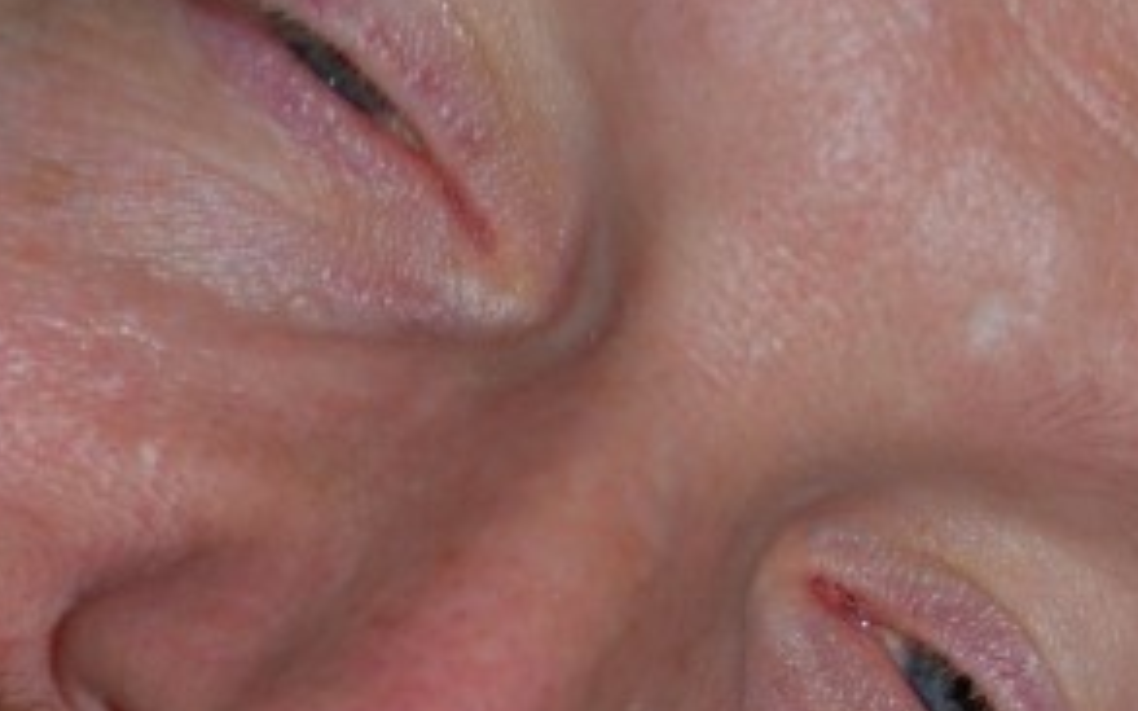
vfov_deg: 7.2
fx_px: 5581
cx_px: 497
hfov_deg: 11.6
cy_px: 1086
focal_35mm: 180
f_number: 4.8
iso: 200
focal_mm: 30
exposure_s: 1/60
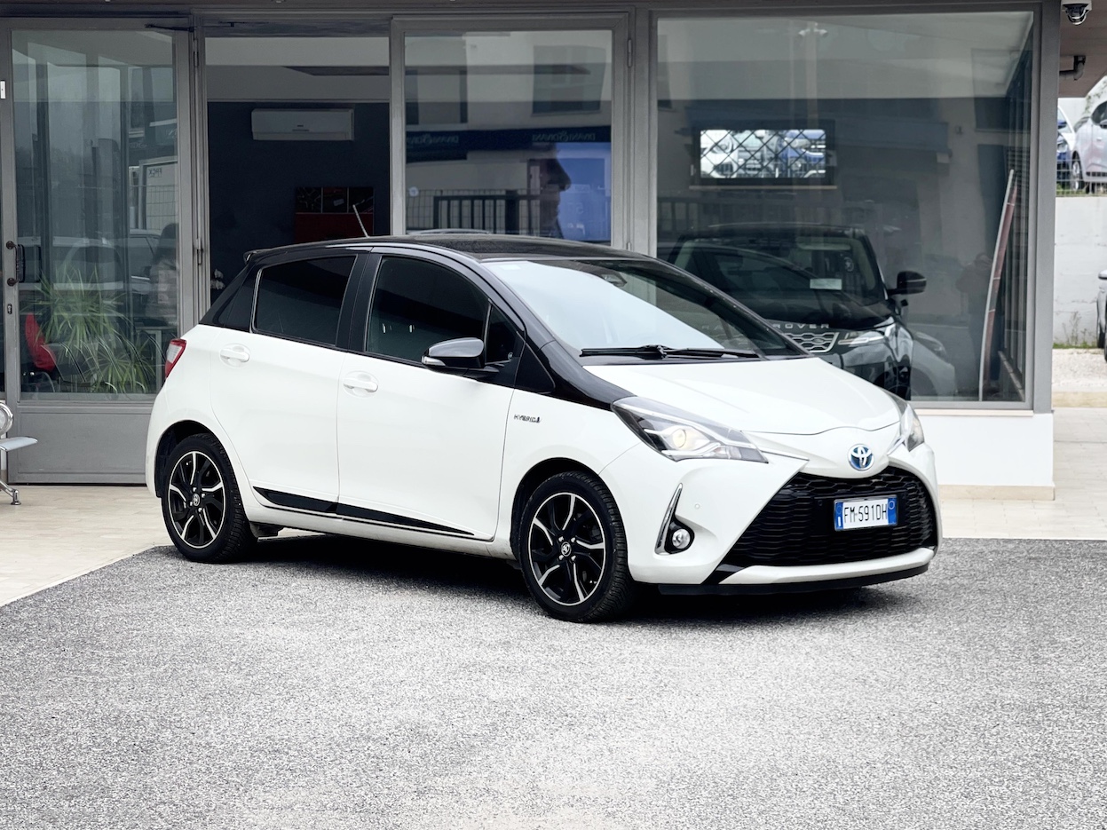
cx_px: 554
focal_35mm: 64
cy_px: 415
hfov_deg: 30.3
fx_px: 2046
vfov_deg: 22.9
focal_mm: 7.5
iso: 32
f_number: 2.2
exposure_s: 1/661
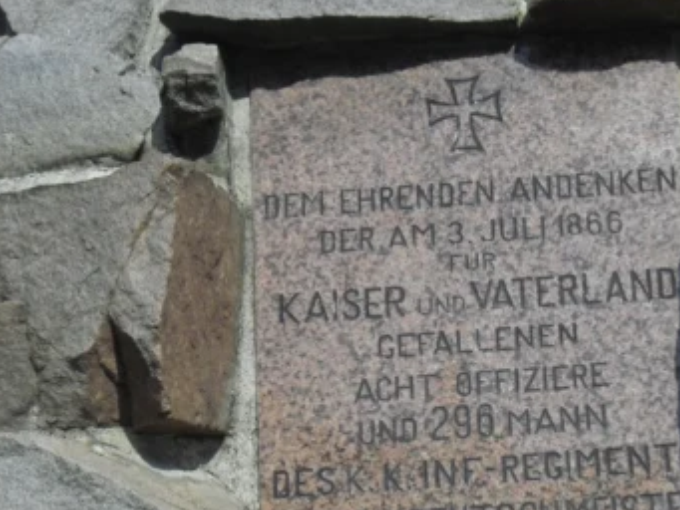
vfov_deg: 11.6
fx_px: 2515
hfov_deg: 15.4
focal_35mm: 128
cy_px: 345
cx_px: 440
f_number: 13.5
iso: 200
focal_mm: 15.3
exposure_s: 1/250
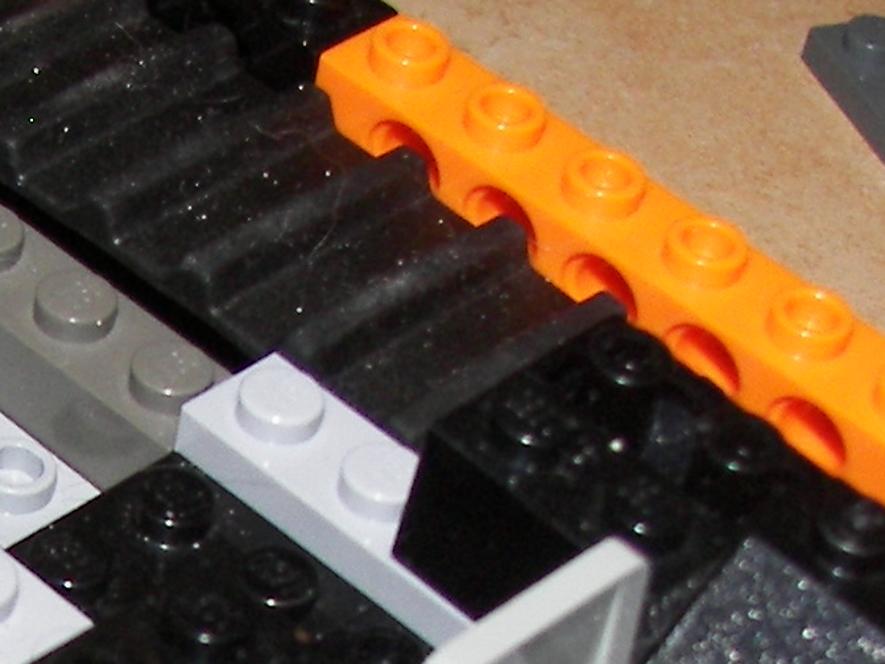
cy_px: 939
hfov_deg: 13.9
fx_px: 3553
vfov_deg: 10.4
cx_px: -82
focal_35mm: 139
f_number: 2.8
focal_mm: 6
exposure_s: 1/30
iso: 100
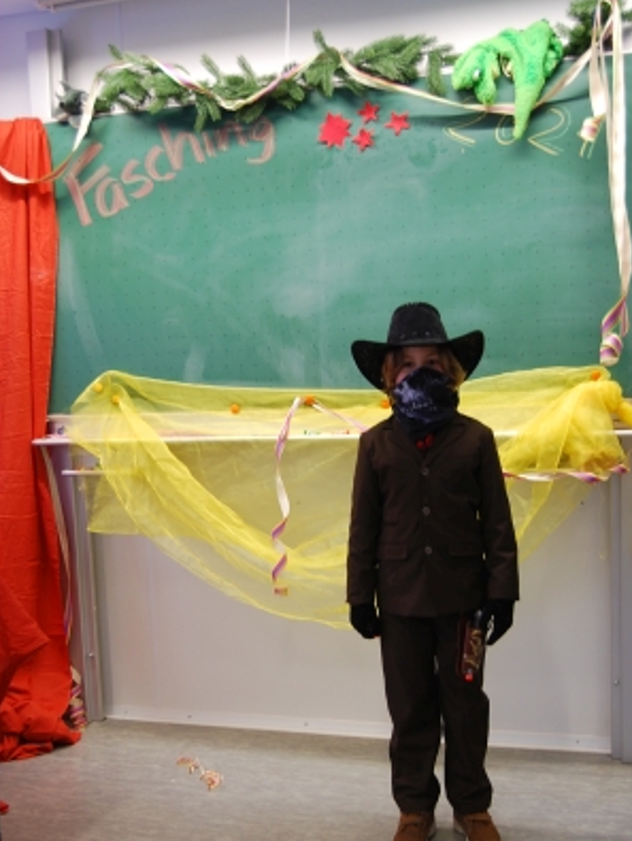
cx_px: 316
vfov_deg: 41.2
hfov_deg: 31.6
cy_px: 458
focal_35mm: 46
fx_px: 1118
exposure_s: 1/30
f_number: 4.2
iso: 250
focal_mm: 28
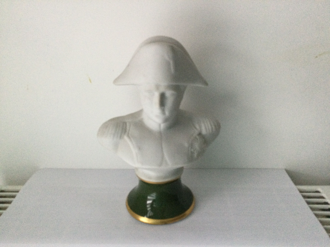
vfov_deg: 45.4
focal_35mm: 31
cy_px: 124
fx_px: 296
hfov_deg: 58.4
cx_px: 165
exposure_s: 1/25
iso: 200
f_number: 2.4
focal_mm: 3.3
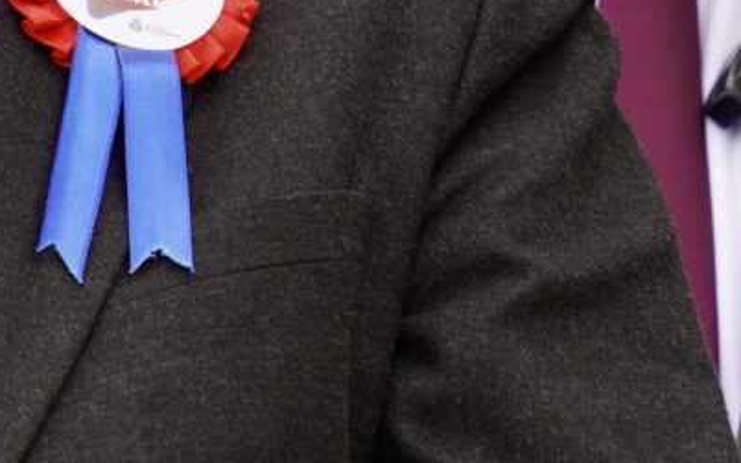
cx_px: 63
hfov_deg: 4.6
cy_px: -176
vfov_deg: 2.9
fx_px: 9166
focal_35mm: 454
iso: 160
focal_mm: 70
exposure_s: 1/320
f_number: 4
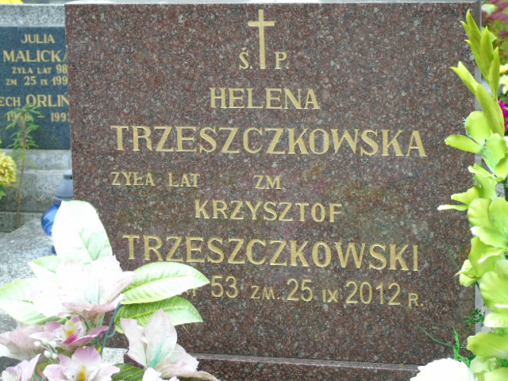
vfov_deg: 13.7
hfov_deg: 18.2
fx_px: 1585
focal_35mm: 108
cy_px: 190
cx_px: 254
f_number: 4.4
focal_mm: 19
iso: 80
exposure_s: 1/40
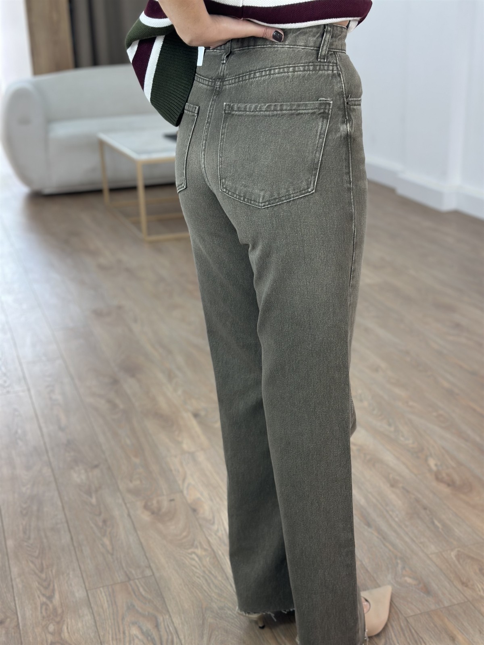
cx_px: 242
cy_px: 322
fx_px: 895
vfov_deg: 39.7
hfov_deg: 30.3
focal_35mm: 48
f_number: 1.78
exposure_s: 1/100
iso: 64
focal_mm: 6.86
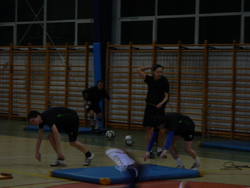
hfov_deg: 15.3
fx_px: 932
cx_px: 125
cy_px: 94
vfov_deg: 11.5
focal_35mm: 129
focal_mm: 23.2
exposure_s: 1/60
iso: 400
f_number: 4.7
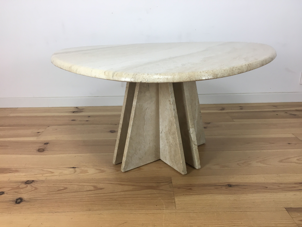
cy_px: 114
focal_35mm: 29
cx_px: 151
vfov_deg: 48.2
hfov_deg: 61.7
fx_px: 253
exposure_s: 1/33
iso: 32
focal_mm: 4.15
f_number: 2.2
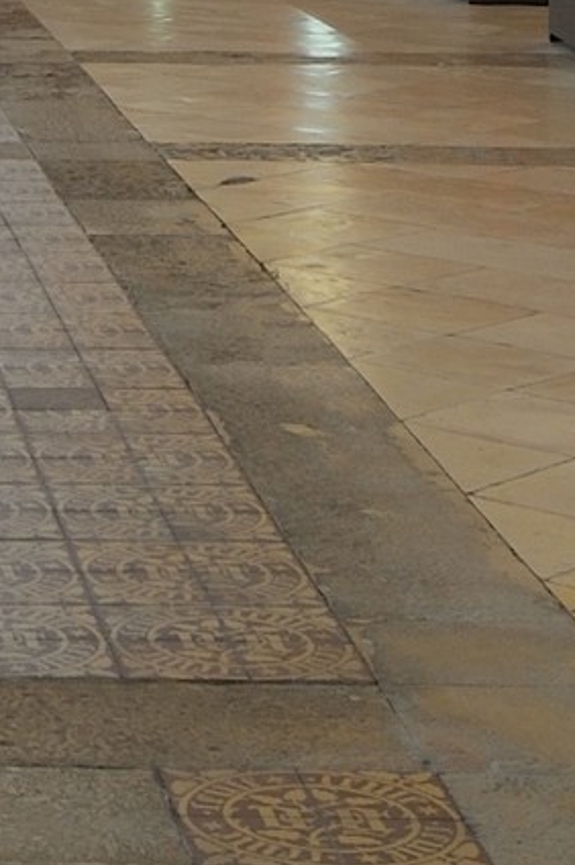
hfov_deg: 9.8
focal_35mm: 136
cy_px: -1519
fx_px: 3263
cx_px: -298
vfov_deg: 11.2
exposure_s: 2.5
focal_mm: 24
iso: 200
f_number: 11
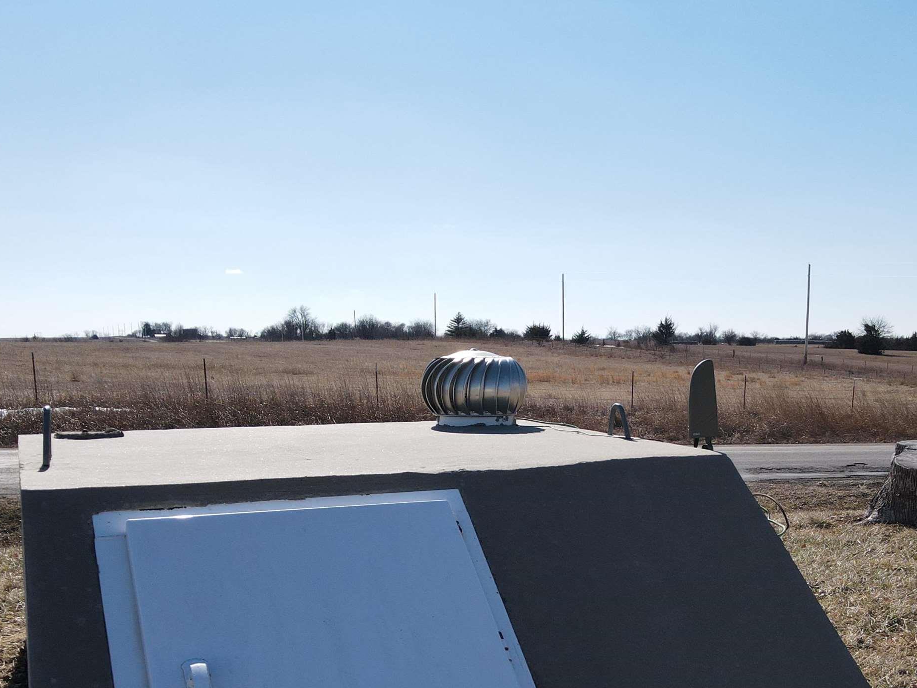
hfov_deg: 46.4
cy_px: 557
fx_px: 1060
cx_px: 567
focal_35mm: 40
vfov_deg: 34.8
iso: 100
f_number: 2.8
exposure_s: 1/1000
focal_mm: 4.5
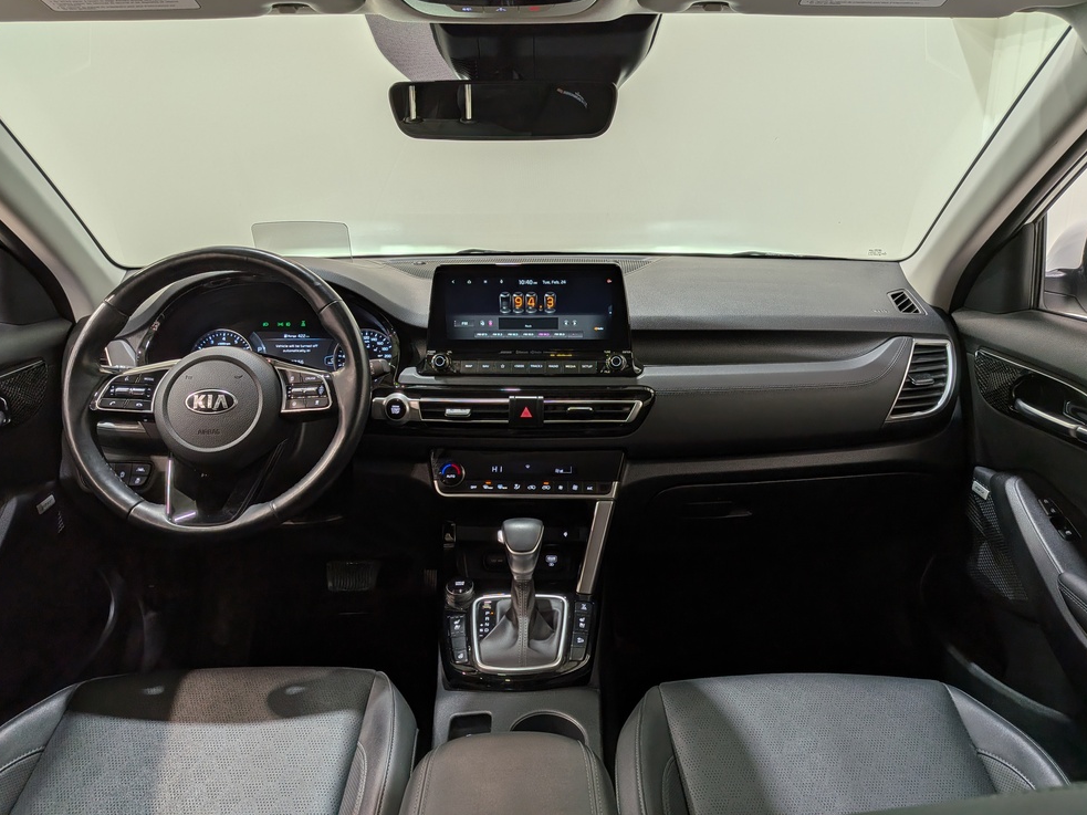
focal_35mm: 25
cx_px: 551
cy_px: 391
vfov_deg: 54.9
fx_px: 785
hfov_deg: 69.4
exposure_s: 1/139
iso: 26
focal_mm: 4.53
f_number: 1.7
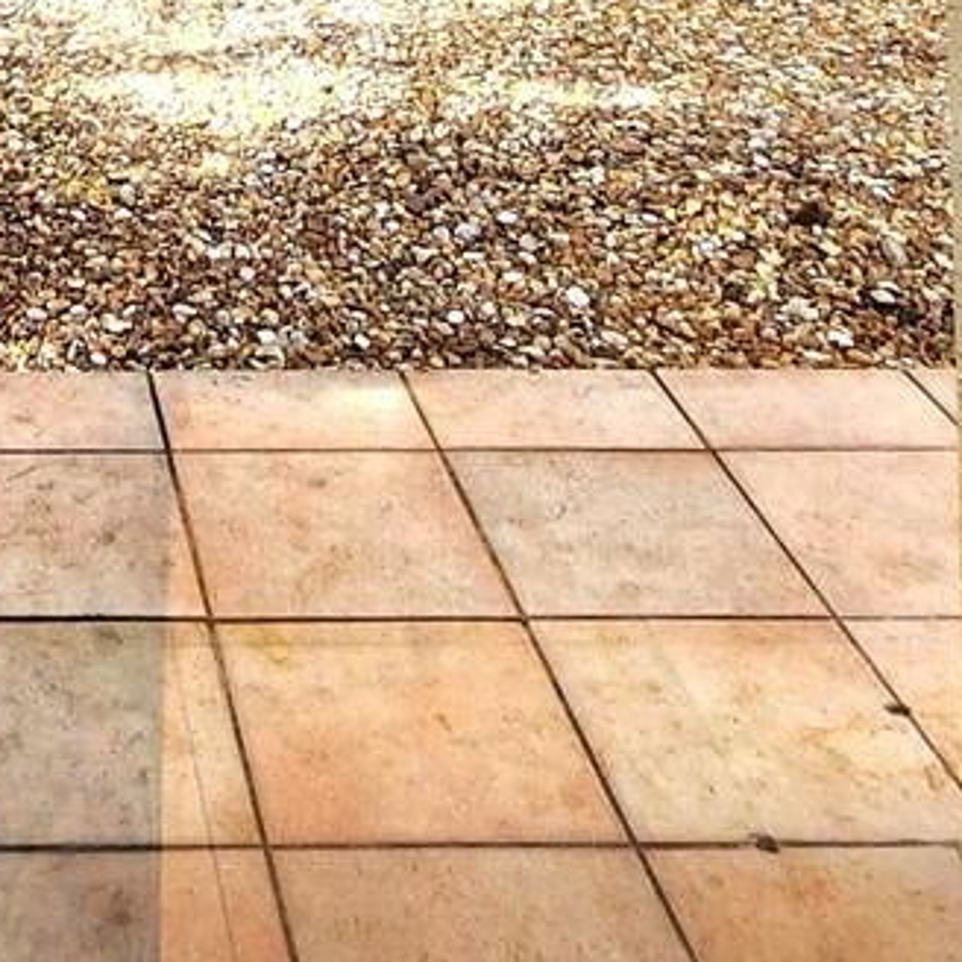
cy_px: -702
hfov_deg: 27.9
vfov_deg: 21.6
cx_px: -88
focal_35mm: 56
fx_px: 1761
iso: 160
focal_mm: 2.2
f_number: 2.2
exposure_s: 1/60.2
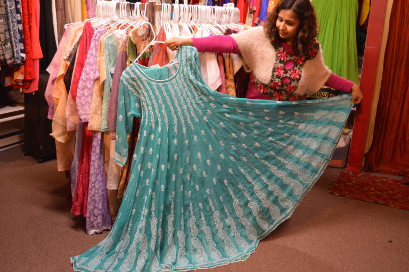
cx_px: 204
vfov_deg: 36.8
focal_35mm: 36
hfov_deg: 53.2
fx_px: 409
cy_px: 136
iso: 1400
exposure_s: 1/60
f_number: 3.8
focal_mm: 24
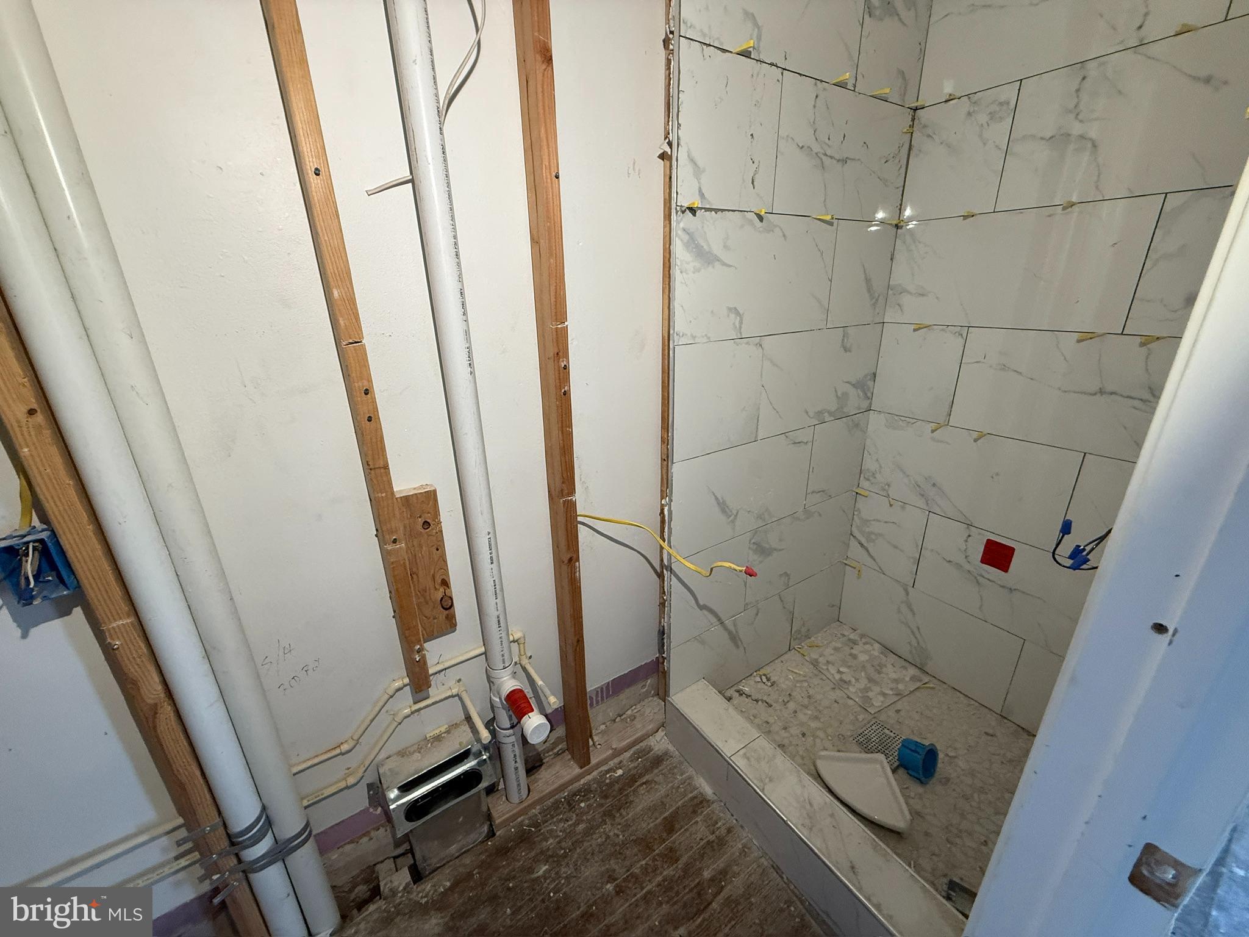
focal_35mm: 14
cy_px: 468
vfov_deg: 85.7
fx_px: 505
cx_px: 624
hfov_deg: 102.1
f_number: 2.2
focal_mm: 2.22
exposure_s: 1/102
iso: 200
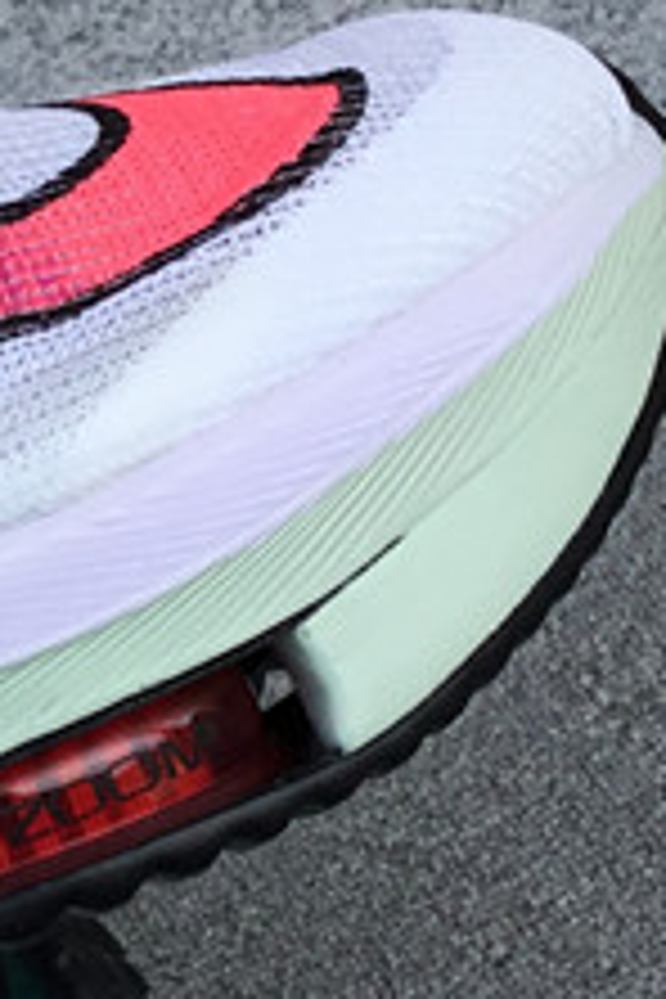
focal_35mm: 131
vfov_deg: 15.6
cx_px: -472
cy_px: 538
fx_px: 3635
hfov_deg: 10.0
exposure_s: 1/443
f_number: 2.4
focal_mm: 3.3
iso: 25
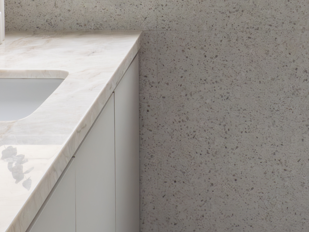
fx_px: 688
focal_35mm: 77
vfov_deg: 17.8
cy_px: -75
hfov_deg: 25.2
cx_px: 195
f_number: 11
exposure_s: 1/100
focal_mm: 10
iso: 640
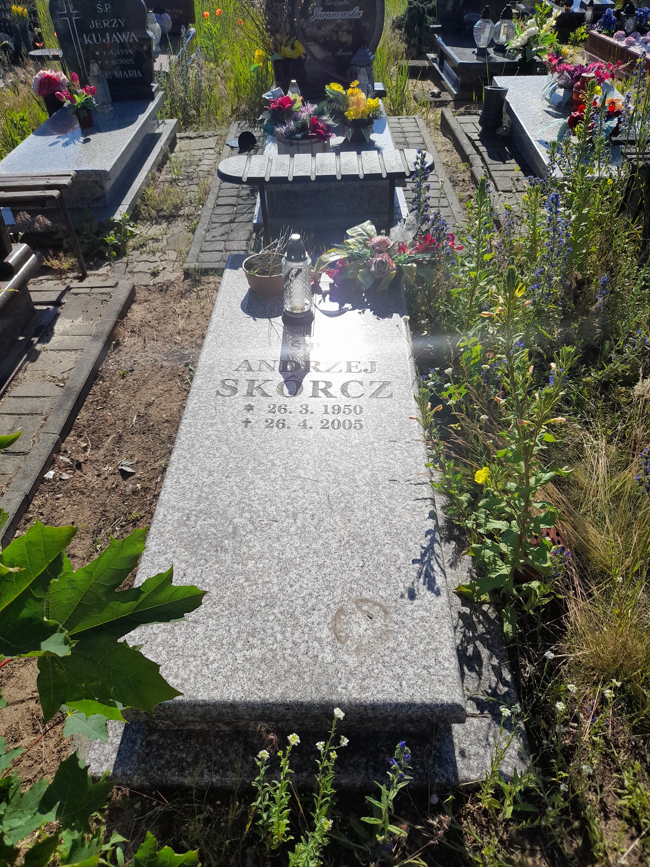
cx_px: 325
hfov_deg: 54.9
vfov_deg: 69.4
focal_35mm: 25
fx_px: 626
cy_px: 434
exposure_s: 1/1059
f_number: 2
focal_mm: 4.6
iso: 20
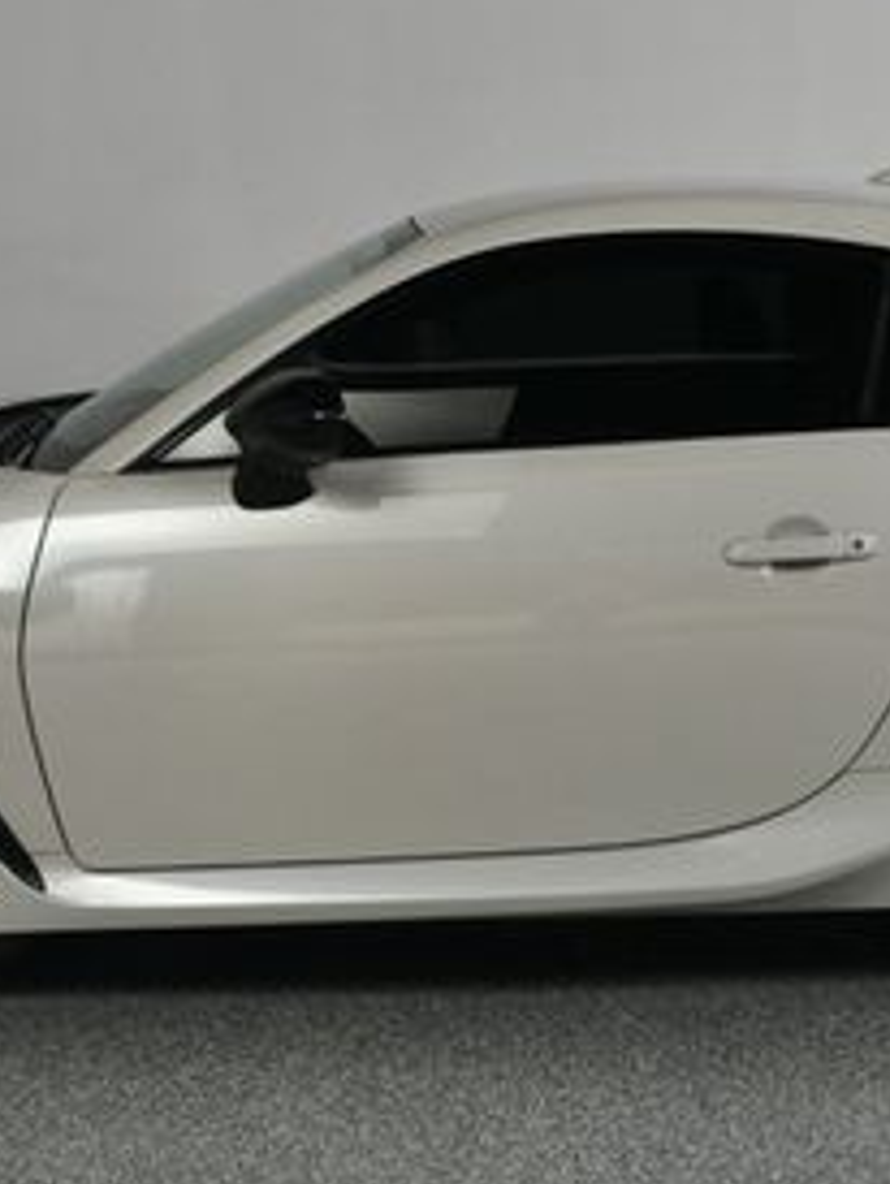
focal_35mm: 74
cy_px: 583
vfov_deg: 26.3
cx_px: 518
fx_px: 2533
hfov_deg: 19.9
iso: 100
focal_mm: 22
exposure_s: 1/160
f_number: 14
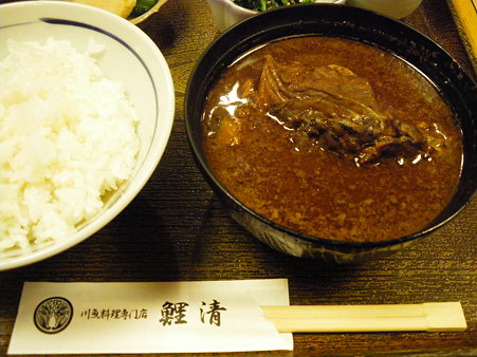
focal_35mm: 36
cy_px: 178
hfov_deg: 51.4
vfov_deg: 39.6
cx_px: 238
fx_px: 496
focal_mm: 6.3
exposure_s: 1/25
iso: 800
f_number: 3.5
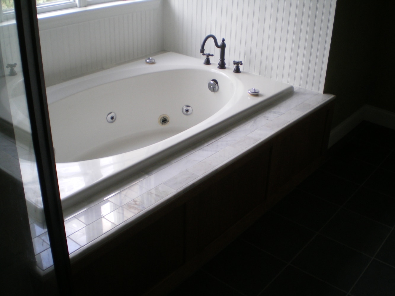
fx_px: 434
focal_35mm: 38
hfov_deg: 49.0
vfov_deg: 37.7
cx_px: 198
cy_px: 148
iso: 160
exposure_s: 1/30
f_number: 3.1
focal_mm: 6.3
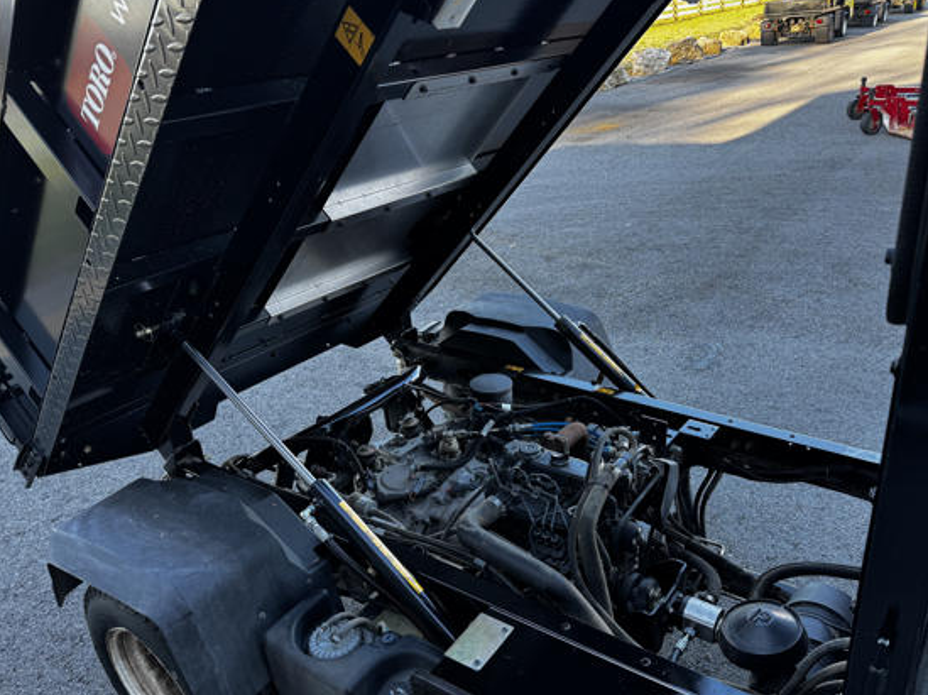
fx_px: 750
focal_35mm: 28
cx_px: 538
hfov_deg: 63.1
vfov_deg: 49.7
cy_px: 370
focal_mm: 6.76
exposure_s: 1/121
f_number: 1.78
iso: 64
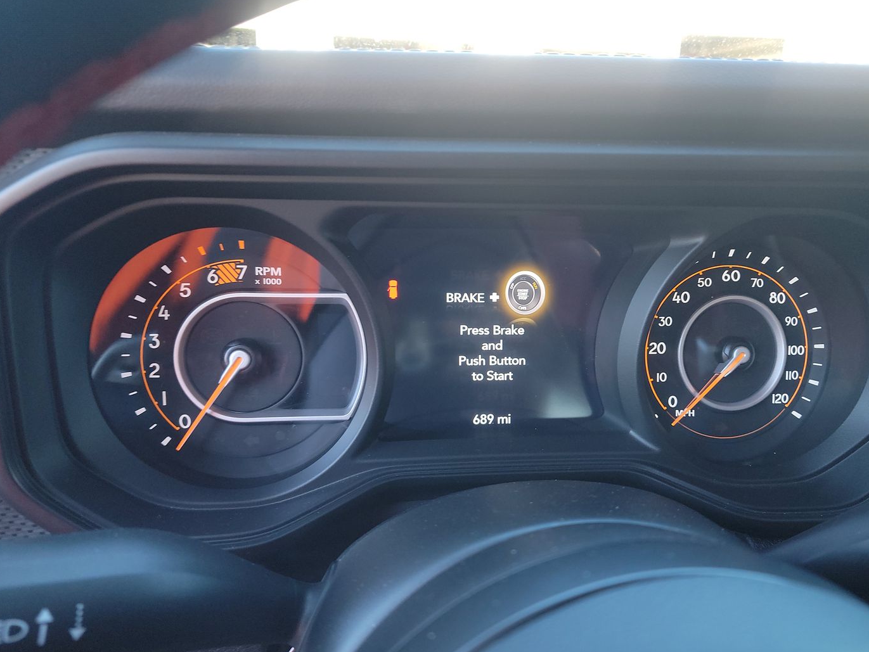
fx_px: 703
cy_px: 362
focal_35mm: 28
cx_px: 479
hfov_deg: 63.3
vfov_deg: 49.7
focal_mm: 6.7
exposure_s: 1/59
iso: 225
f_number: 1.8
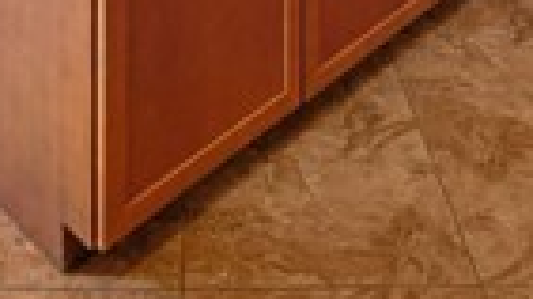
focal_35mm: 57
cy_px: -471
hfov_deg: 36.5
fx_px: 805
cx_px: 208
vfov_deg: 13.4
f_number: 8
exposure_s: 1/13
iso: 1250
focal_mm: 12
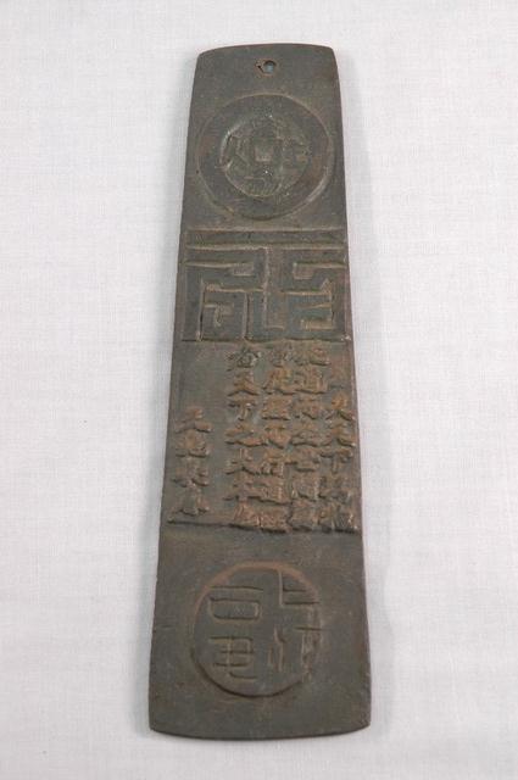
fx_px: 2272
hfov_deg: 13.0
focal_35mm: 105
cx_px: 259
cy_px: 390
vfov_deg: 19.5
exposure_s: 1/6
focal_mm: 70
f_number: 9
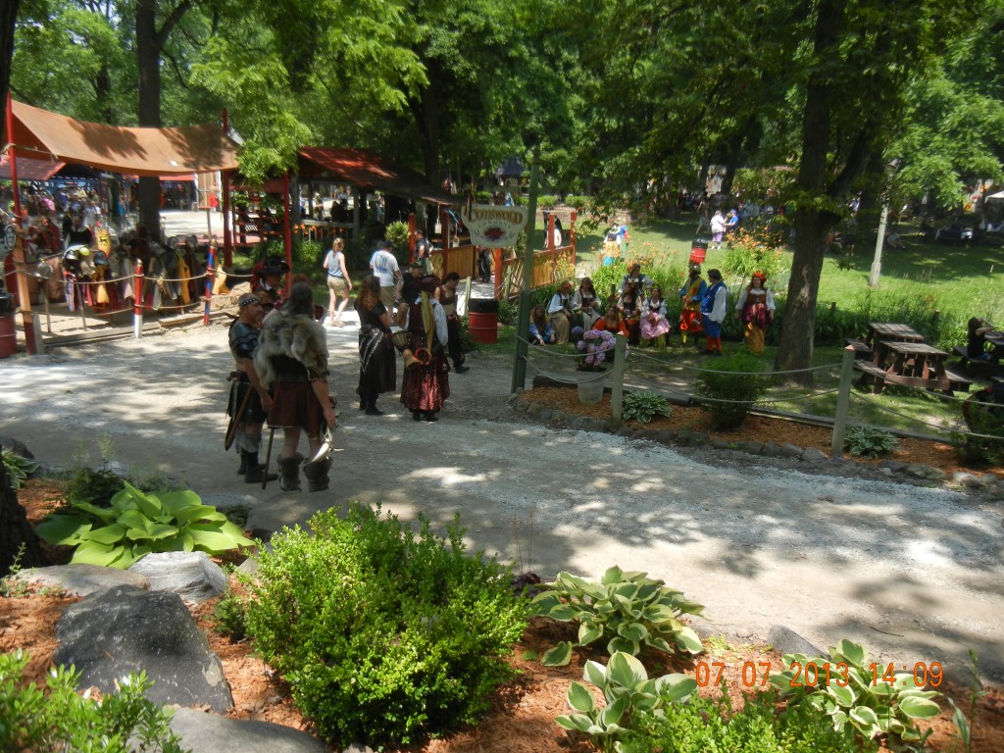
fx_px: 870
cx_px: 502
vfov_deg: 46.8
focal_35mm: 30
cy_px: 376
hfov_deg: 60.0
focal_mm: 5.4
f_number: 3.5
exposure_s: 1/621
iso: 160
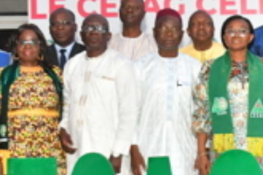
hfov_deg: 15.5
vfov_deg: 10.7
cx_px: 300
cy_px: 85
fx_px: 935
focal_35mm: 128
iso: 2000
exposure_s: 1/250
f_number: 3.5
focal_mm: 22
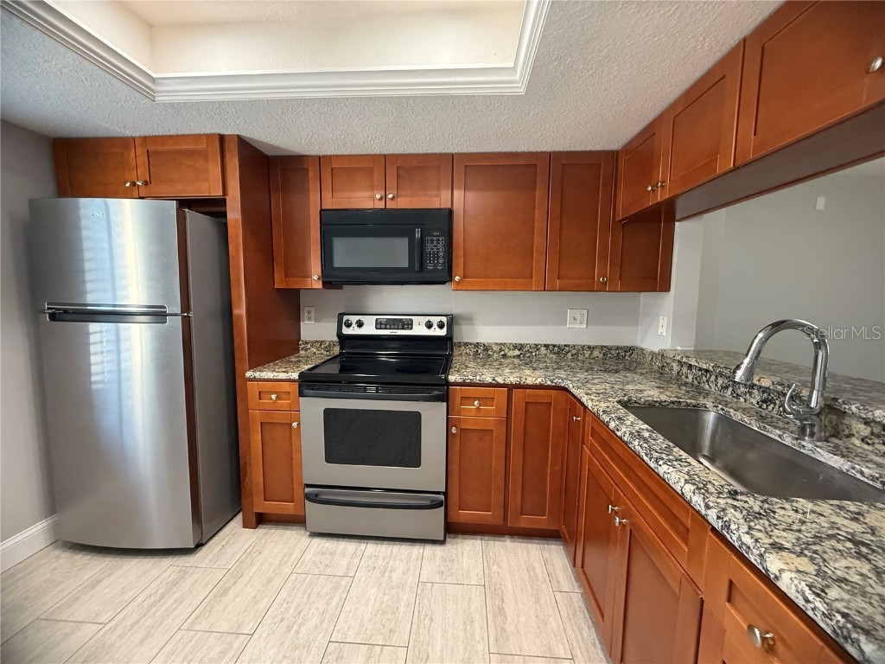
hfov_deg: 102.1
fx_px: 358
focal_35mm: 14
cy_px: 332
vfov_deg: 85.7
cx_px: 442
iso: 500
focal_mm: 2.22
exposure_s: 1/60
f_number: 2.2
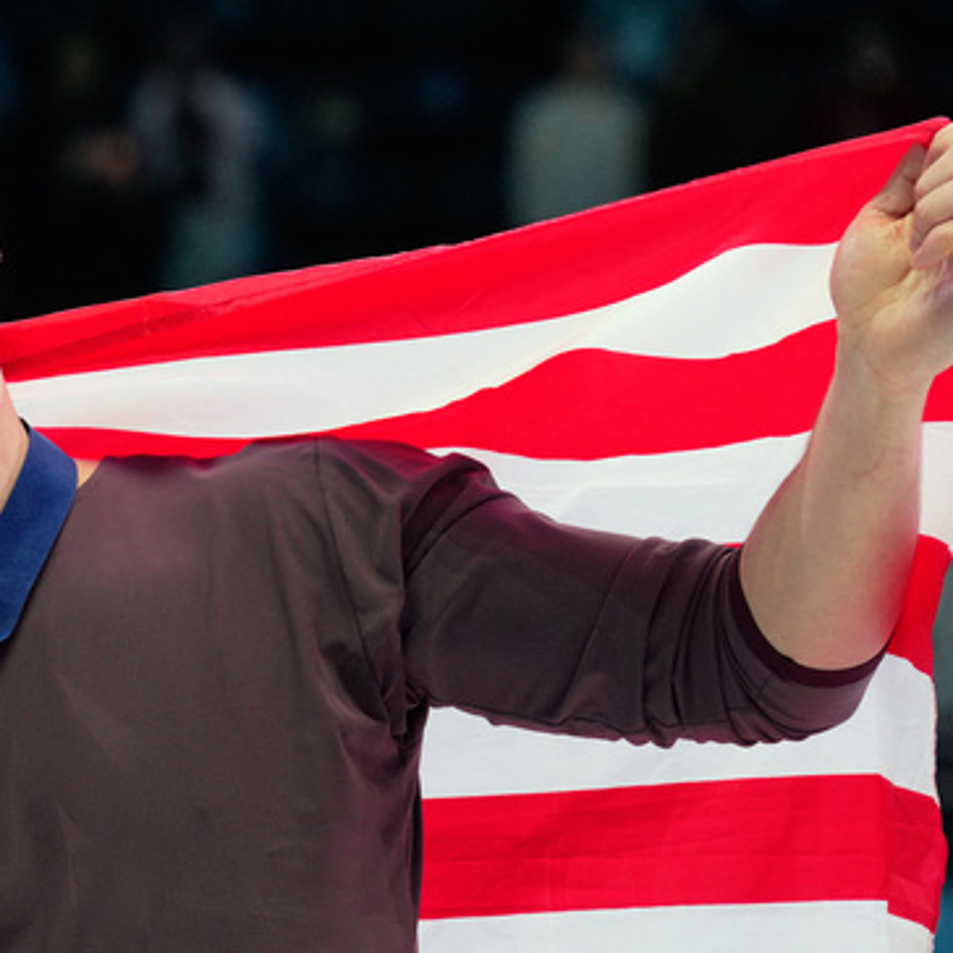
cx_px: -215
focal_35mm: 373
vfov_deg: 4.7
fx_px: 11618
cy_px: 687
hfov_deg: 4.7
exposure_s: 1/250
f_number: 5
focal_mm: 156
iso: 1600
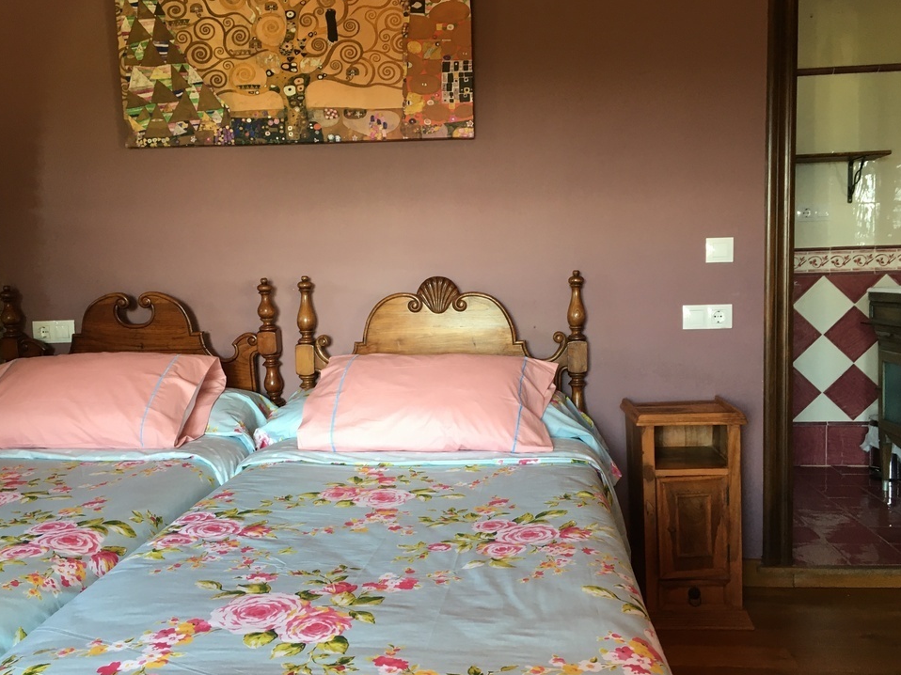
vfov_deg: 45.4
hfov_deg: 58.4
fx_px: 807
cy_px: 344
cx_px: 445
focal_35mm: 31
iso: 100
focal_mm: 4.15
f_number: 2.2
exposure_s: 1/33
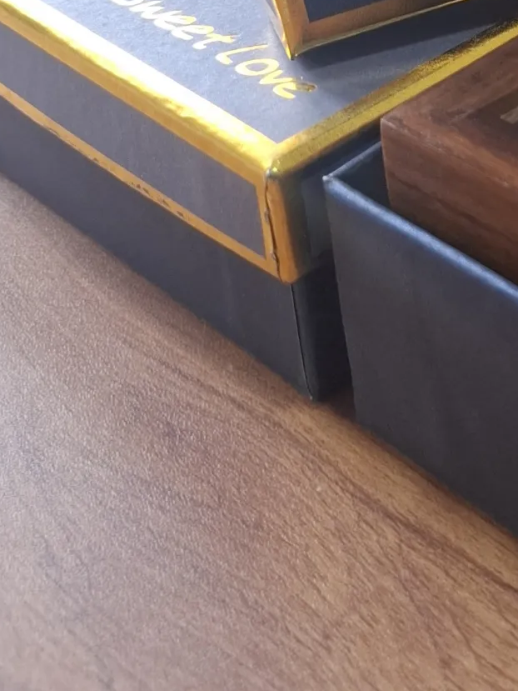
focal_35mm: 71
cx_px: 713
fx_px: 1416
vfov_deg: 24.9
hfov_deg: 18.9
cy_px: -119
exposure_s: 1/100
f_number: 1.8
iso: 200
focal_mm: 5.54
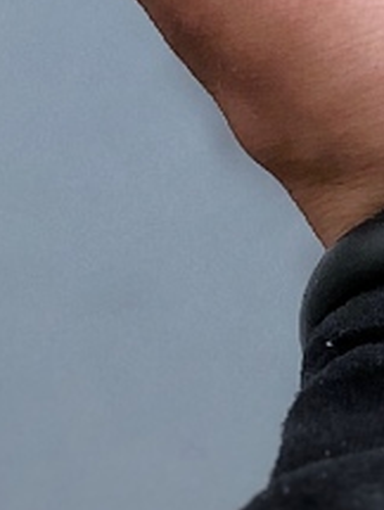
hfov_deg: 3.9
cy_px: -868
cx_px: 469
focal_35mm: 381
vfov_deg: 5.0
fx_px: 5619
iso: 25
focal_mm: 6.6
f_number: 2.8
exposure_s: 1/100
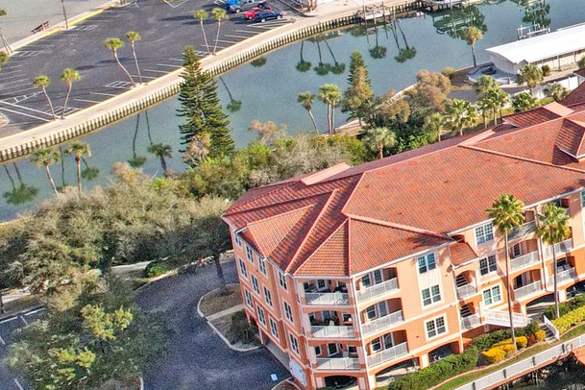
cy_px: 0
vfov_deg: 18.0
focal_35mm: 74
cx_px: 925
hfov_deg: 21.8
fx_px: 1202
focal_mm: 8.4
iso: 400
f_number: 2.8
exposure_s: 1/1600
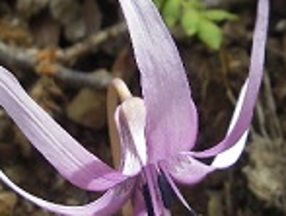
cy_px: 154
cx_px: 160
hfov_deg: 19.8
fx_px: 820
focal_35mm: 99
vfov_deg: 15.0
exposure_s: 1/160
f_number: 3.3
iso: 50
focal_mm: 6.3
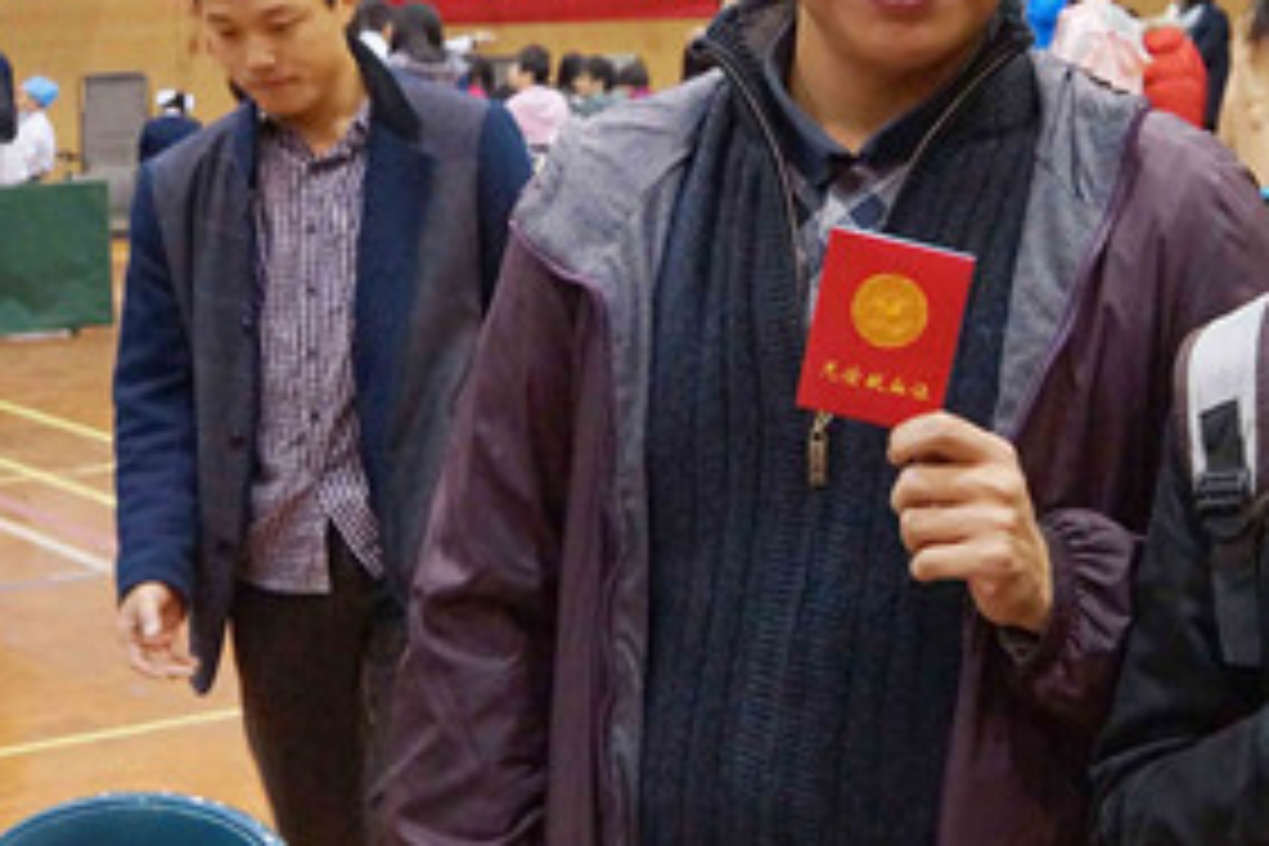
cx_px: 1354
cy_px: 412
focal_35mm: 85
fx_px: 2996
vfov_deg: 16.1
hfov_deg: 22.7
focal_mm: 20
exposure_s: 1/80
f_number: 3.5
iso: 1600
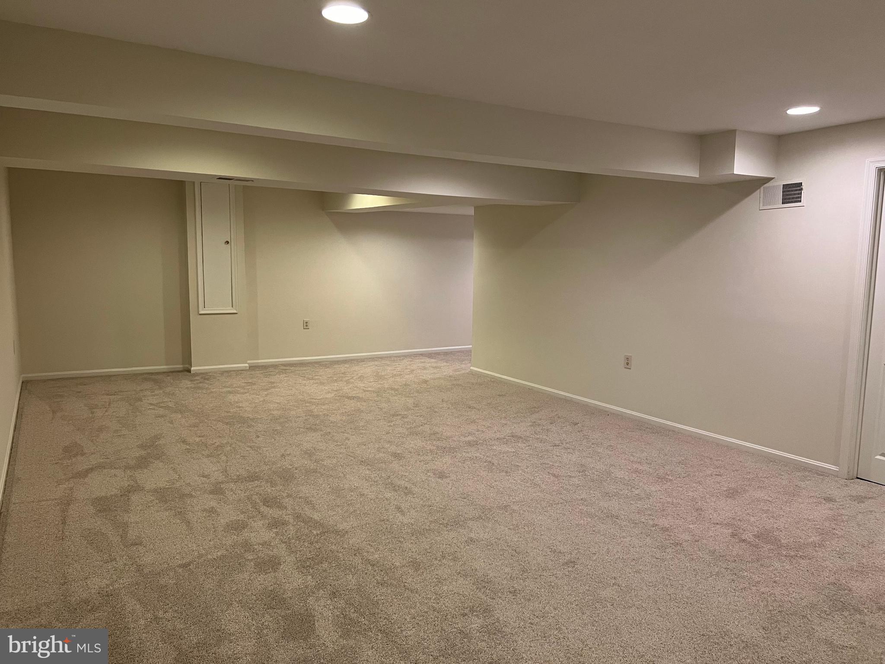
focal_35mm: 26
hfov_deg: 67.3
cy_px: 332
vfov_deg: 53.1
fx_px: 665
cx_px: 442
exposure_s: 1/60
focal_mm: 5.7
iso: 250
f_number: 1.5
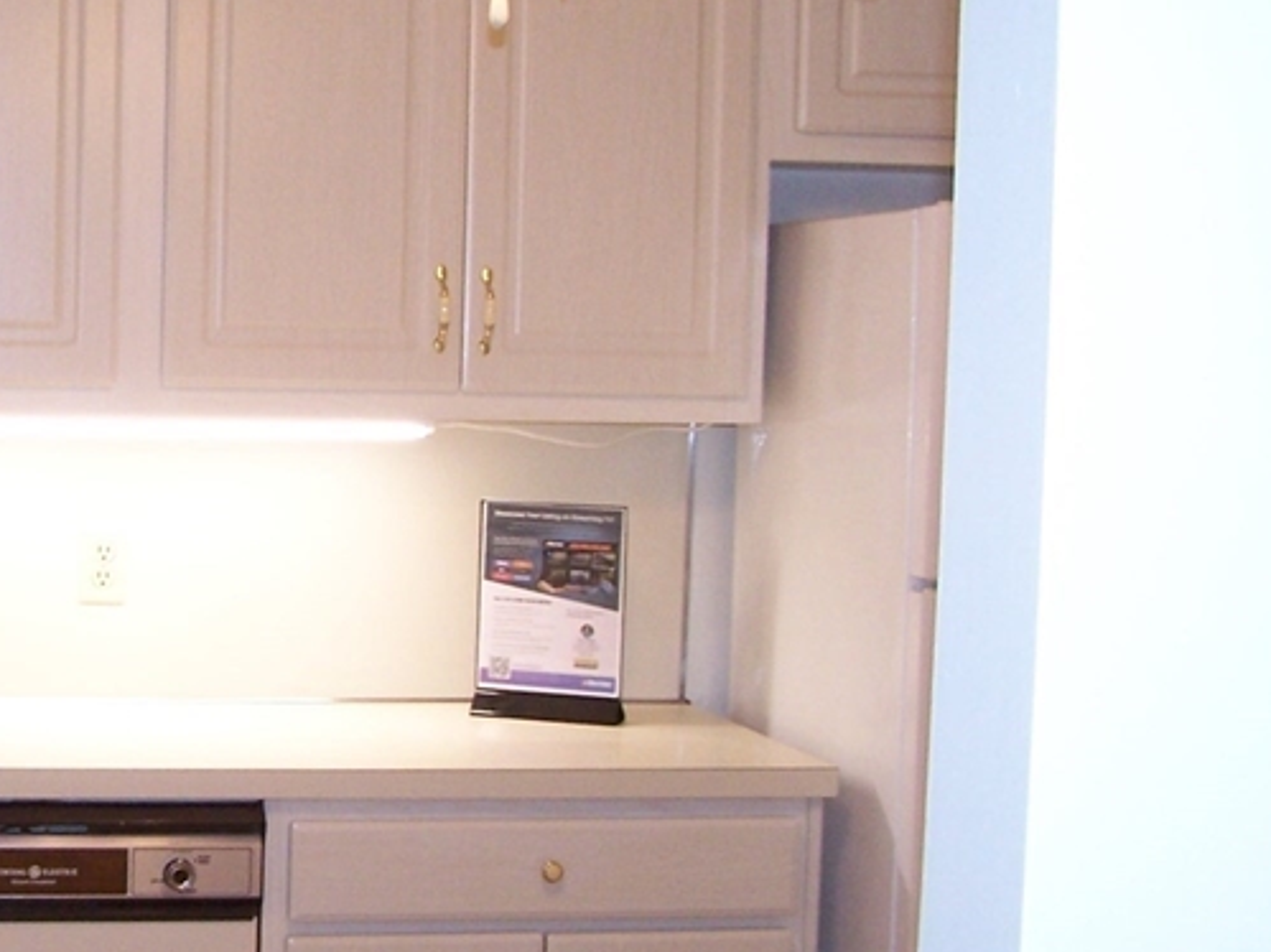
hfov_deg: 24.0
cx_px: 5
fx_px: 2863
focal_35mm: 78
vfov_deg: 18.9
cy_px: 499
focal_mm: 6.3
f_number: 2.8
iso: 140
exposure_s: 1/90
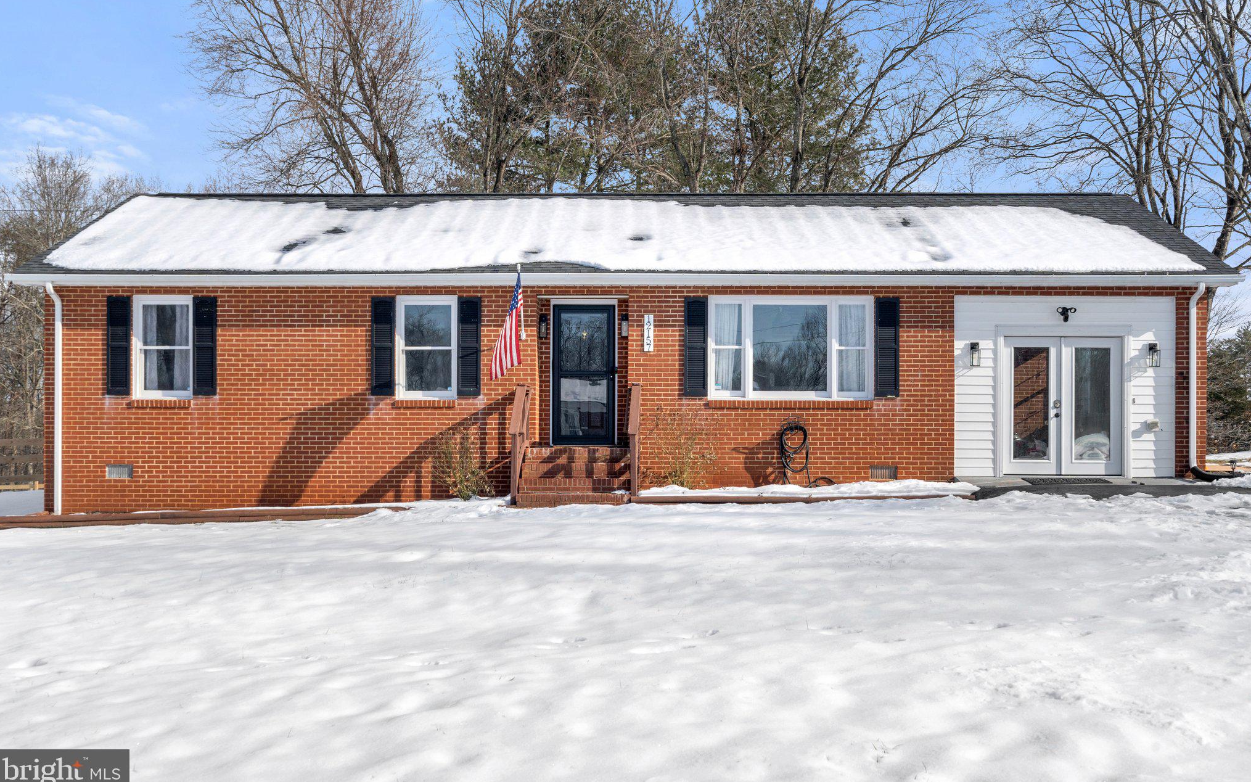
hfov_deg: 54.0
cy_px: 373
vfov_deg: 35.3
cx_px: 624
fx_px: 1227
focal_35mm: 36
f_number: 13
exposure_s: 1/400
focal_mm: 35
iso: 200
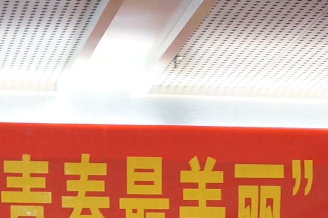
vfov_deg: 6.8
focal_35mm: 187
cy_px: 593
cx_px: 93
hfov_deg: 11.0
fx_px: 1702
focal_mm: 20
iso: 800
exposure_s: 1/10
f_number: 6.3
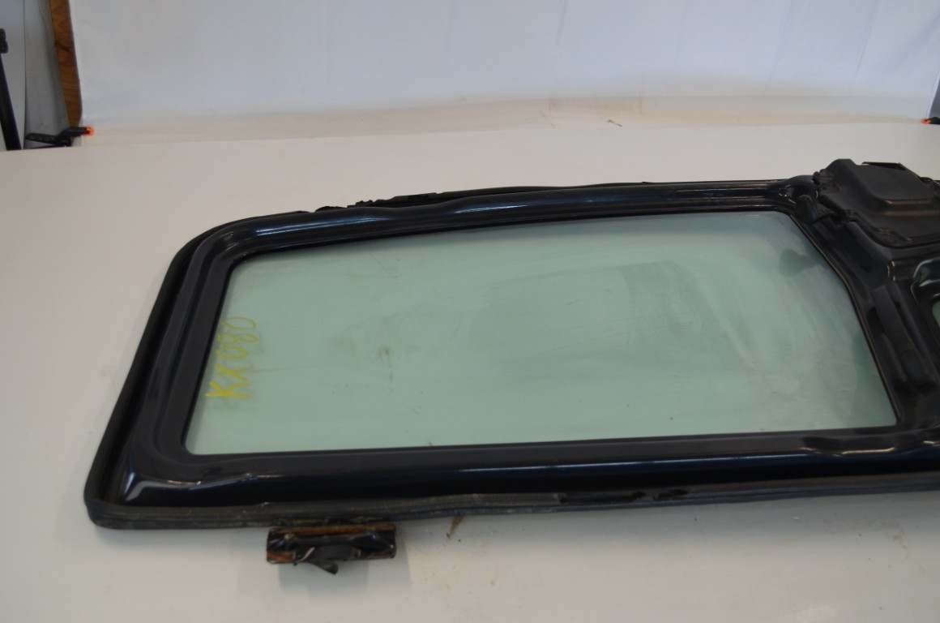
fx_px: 860
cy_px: 312
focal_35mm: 33
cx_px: 470
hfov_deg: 57.3
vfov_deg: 39.8
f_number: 5
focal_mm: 22
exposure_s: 1/100
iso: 400
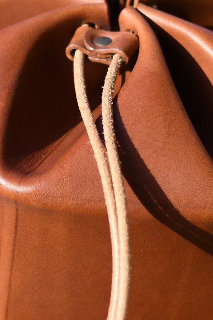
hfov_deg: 4.9
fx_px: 2486
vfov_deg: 7.4
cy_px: 76
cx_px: 61
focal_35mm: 280
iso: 400
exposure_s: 1/8000
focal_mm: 50
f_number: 1.8
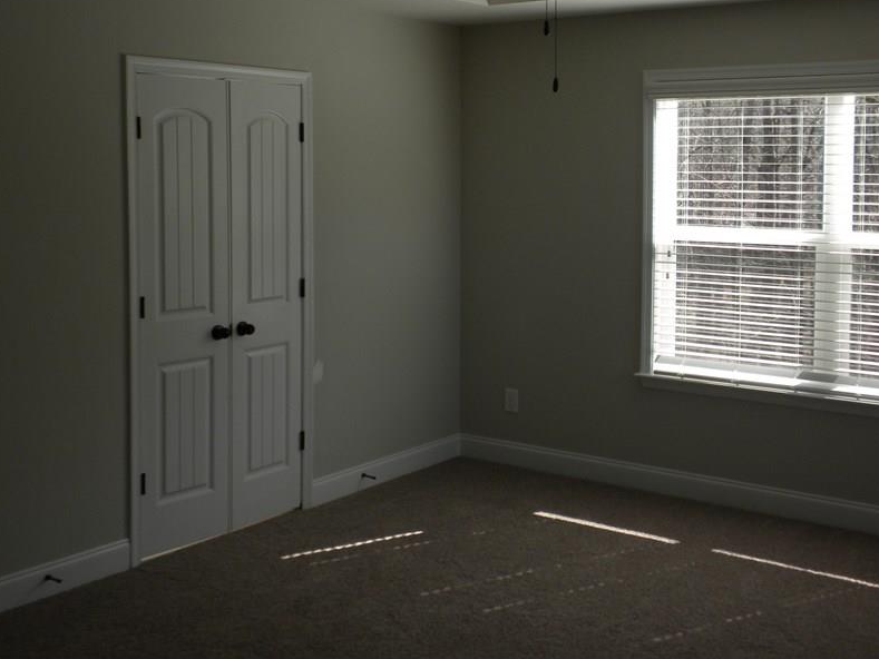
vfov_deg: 30.1
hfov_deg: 39.5
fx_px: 1219
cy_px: 233
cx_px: 509
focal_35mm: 48
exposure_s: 1/118
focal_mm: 6.6
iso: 64
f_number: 3.5
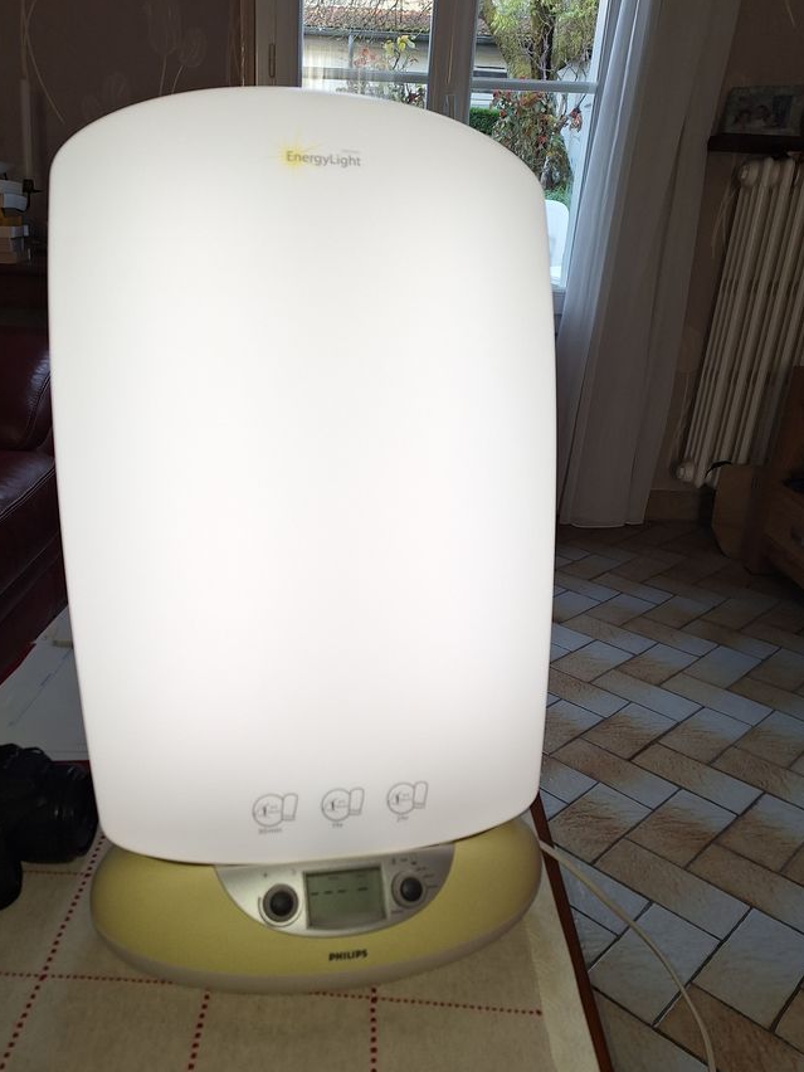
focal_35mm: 27
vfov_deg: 64.9
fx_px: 836
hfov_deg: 51.1
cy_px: 624
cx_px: 337
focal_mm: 5.54
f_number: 1.8
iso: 40
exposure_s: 1/118
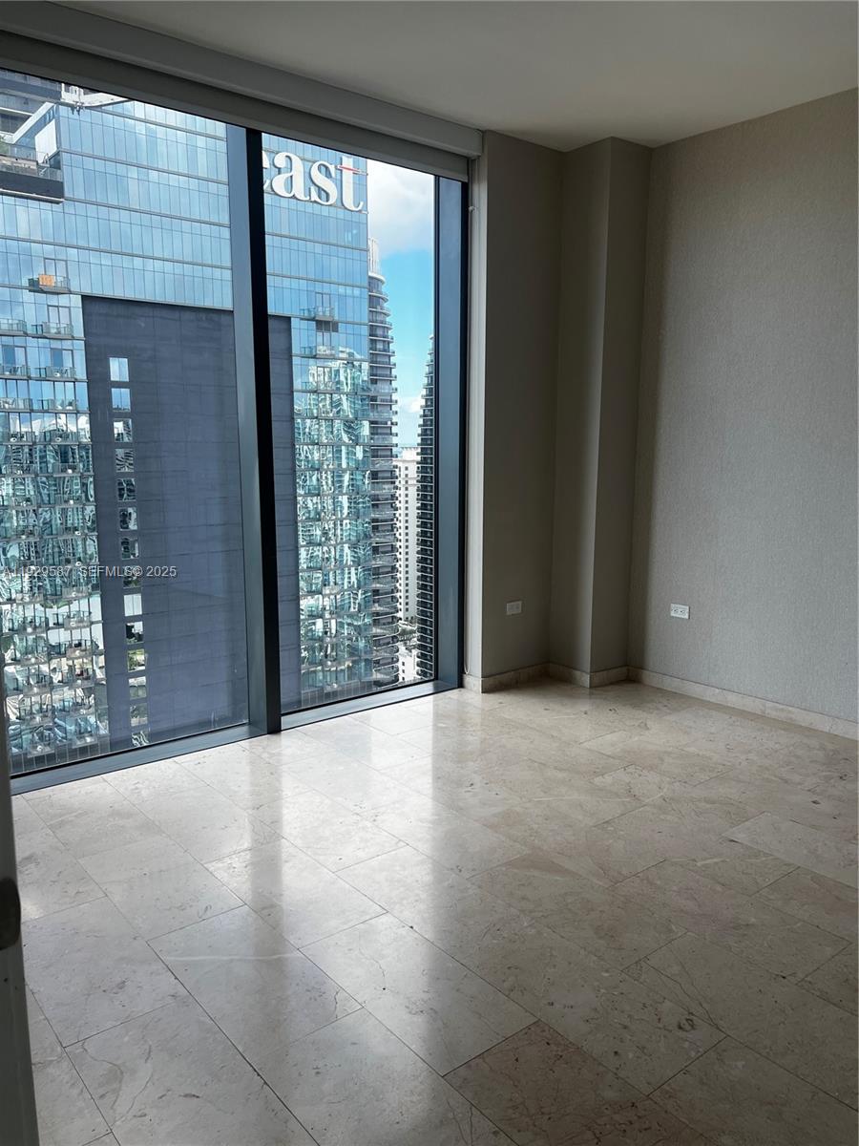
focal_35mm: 26
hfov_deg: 53.1
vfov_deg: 67.3
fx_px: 860
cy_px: 573
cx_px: 430
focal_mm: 5.7
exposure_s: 1/513
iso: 50
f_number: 1.5
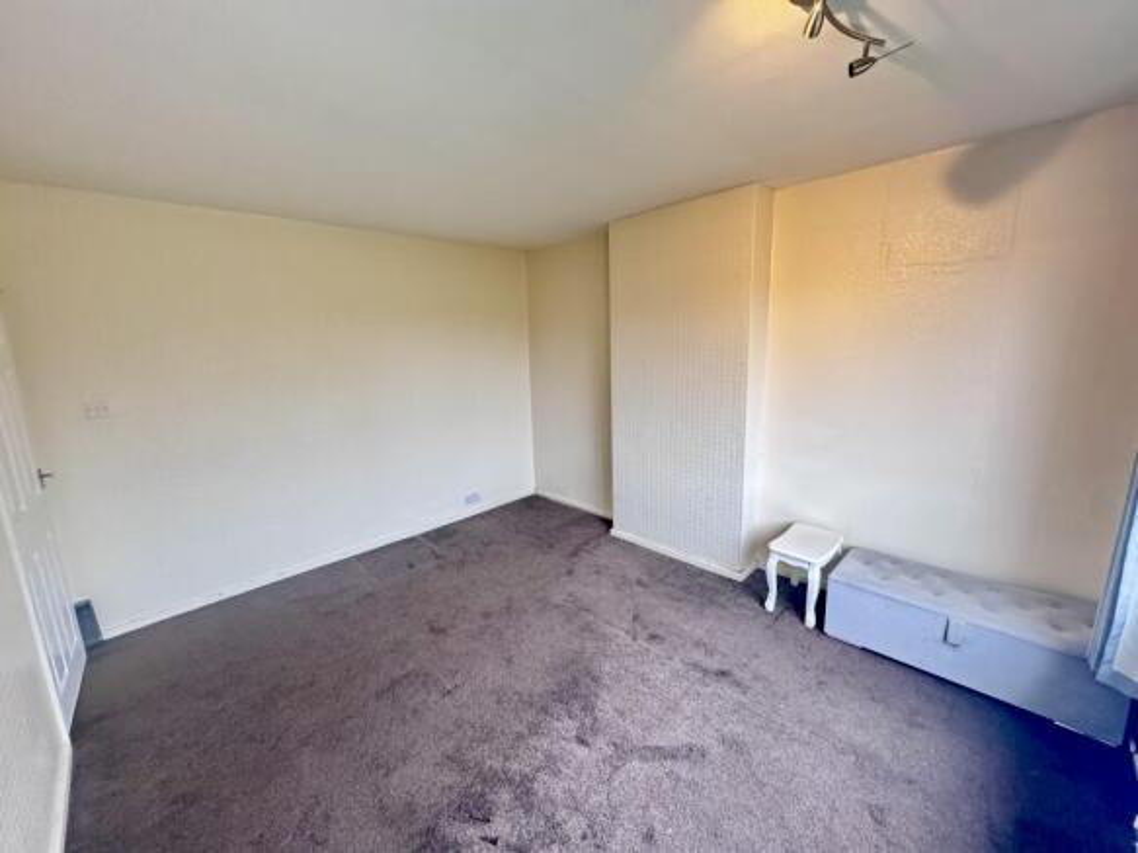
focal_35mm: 14
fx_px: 460
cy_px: 426
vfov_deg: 85.7
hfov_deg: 102.1
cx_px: 569
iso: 320
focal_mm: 2.22
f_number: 2.2
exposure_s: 1/65
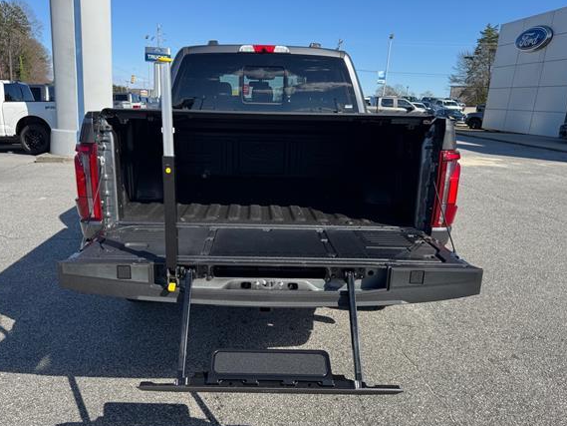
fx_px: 442
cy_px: 230
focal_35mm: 27
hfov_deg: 65.2
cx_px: 259
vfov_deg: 51.3
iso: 80
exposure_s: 1/2506
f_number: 1.78
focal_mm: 6.76
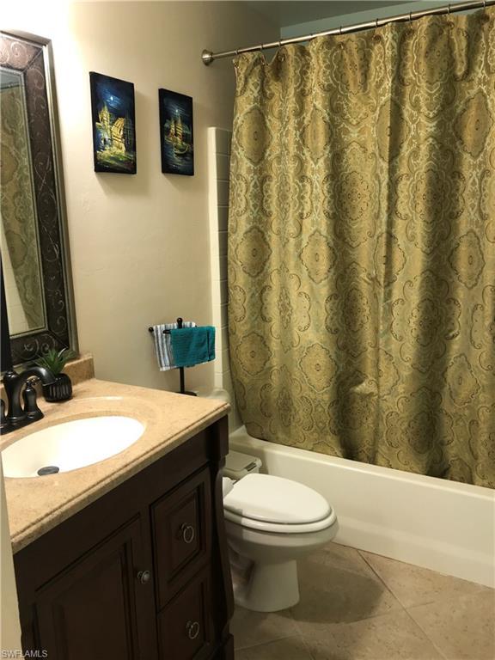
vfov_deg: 63.4
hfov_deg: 49.7
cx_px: 248
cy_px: 330
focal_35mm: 28
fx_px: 534
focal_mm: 3.99
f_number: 1.8
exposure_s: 1/30
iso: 50
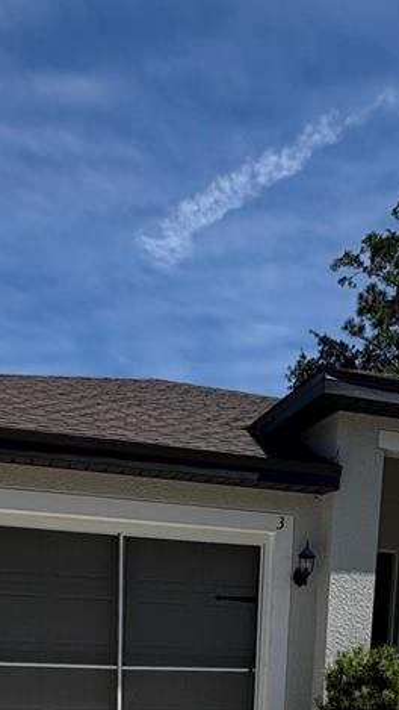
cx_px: 219
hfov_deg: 30.4
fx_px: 733
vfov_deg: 42.0
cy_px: 761
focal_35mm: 39
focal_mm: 2.22
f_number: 2.2
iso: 50
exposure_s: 1/4367
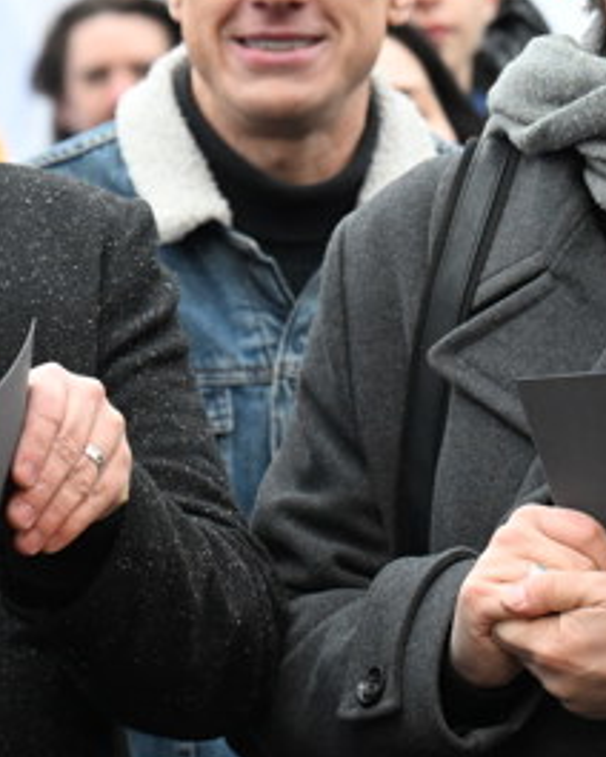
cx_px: 297
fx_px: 8048
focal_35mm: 359
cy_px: 226
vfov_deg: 5.4
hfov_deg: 4.3
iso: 2500
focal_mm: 98
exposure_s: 1/320
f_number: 4.5
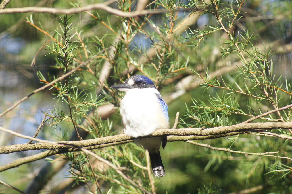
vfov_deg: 4.4
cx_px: 146
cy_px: 97
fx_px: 2554
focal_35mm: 315
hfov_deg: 6.5
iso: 400
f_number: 6.3
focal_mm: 210
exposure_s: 1/250
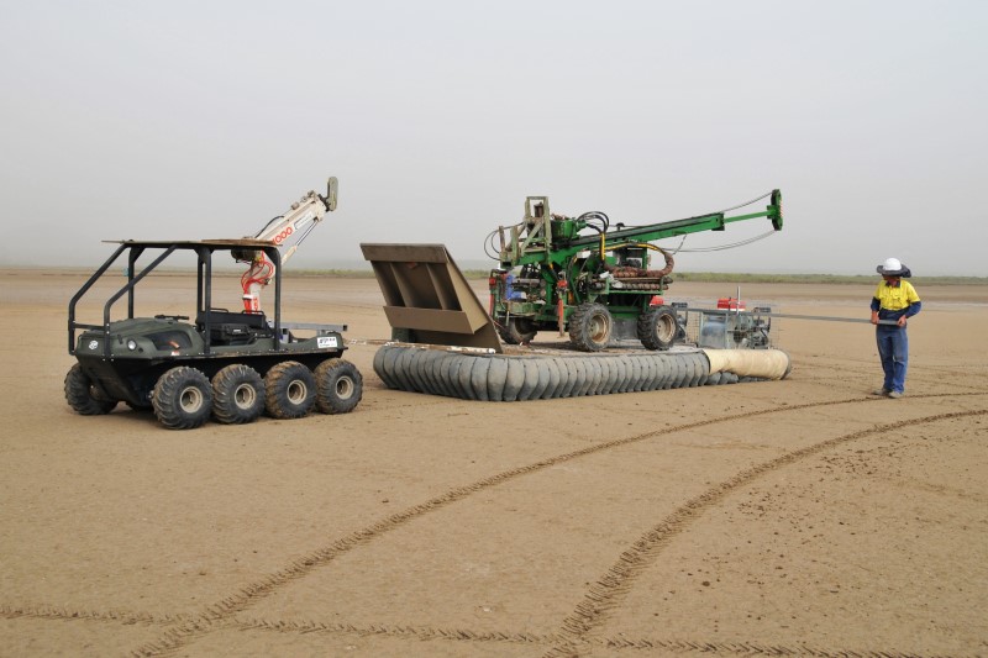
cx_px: 494
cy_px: 329
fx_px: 988
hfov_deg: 53.1
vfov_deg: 36.9
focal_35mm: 36
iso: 200
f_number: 10
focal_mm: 24
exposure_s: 1/60
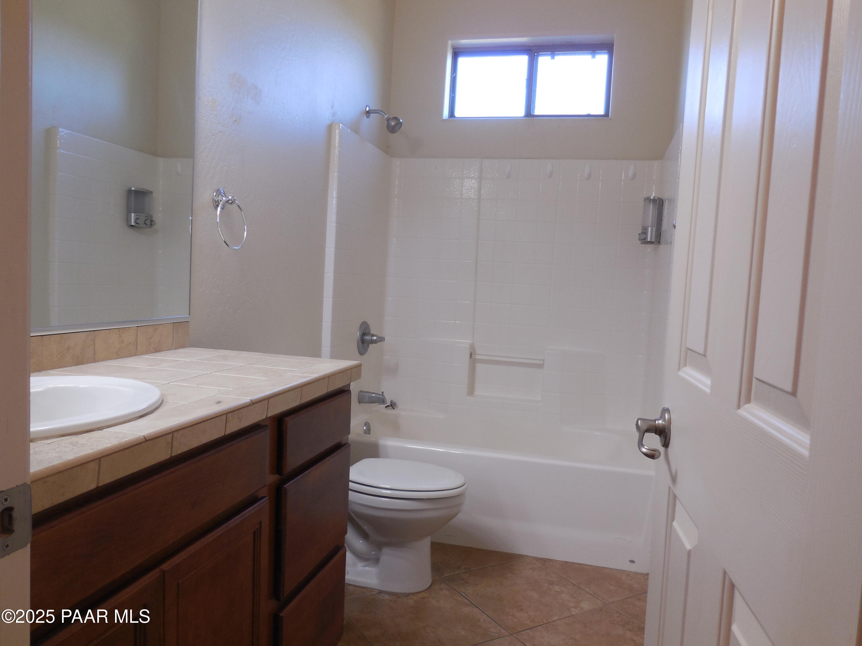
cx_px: 431
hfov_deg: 69.4
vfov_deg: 54.9
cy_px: 323
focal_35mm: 25
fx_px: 623
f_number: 3.1
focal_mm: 4.5
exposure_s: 1/40
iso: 125
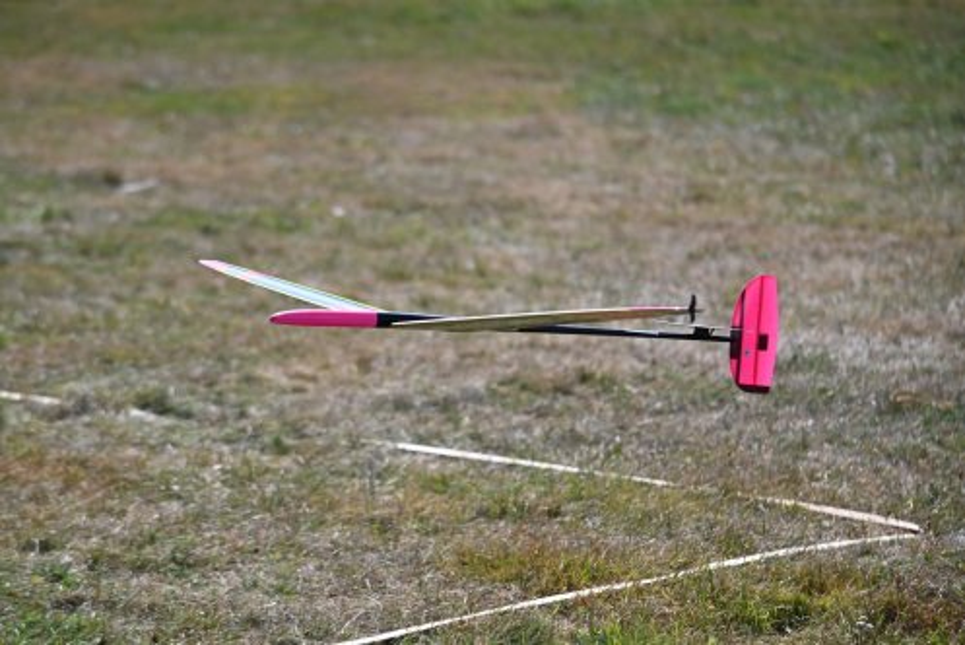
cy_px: 322
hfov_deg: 12.1
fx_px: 4559
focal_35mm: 170
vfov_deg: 8.1
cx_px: 482
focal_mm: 170
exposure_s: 1/4000
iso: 640
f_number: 5.3
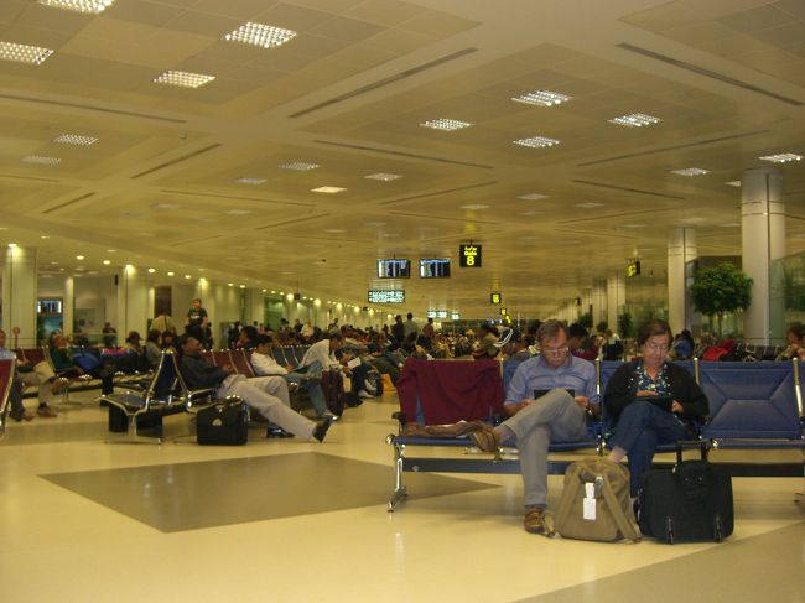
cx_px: 402
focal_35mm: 38
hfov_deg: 49.0
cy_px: 302
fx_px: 883
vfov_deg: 37.7
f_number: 2.8
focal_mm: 7.9
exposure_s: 1/60
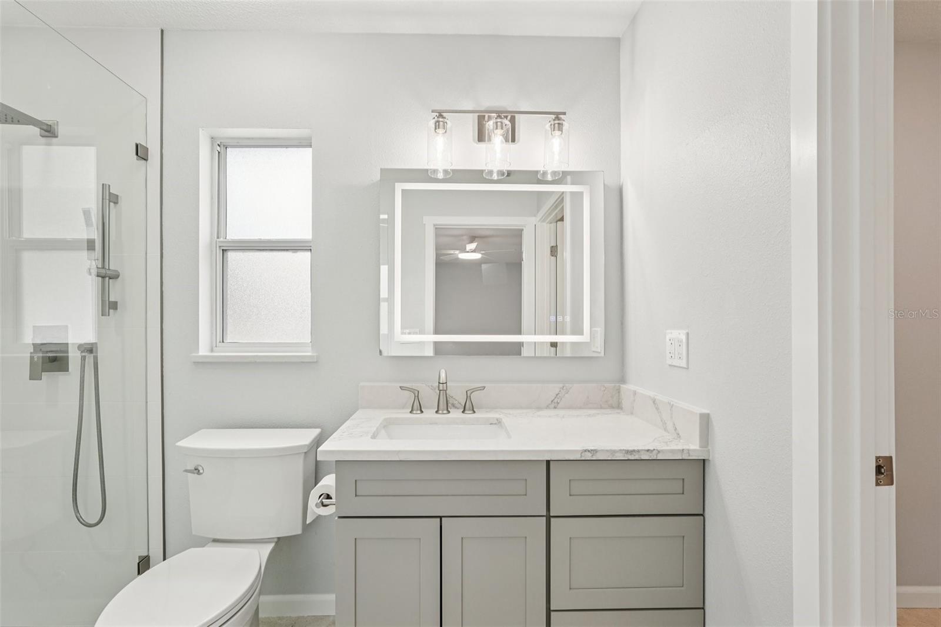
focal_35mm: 16
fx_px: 418
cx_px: 470
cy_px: 314
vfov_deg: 73.7
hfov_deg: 96.7
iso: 400
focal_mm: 16
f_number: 8
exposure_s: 1/80
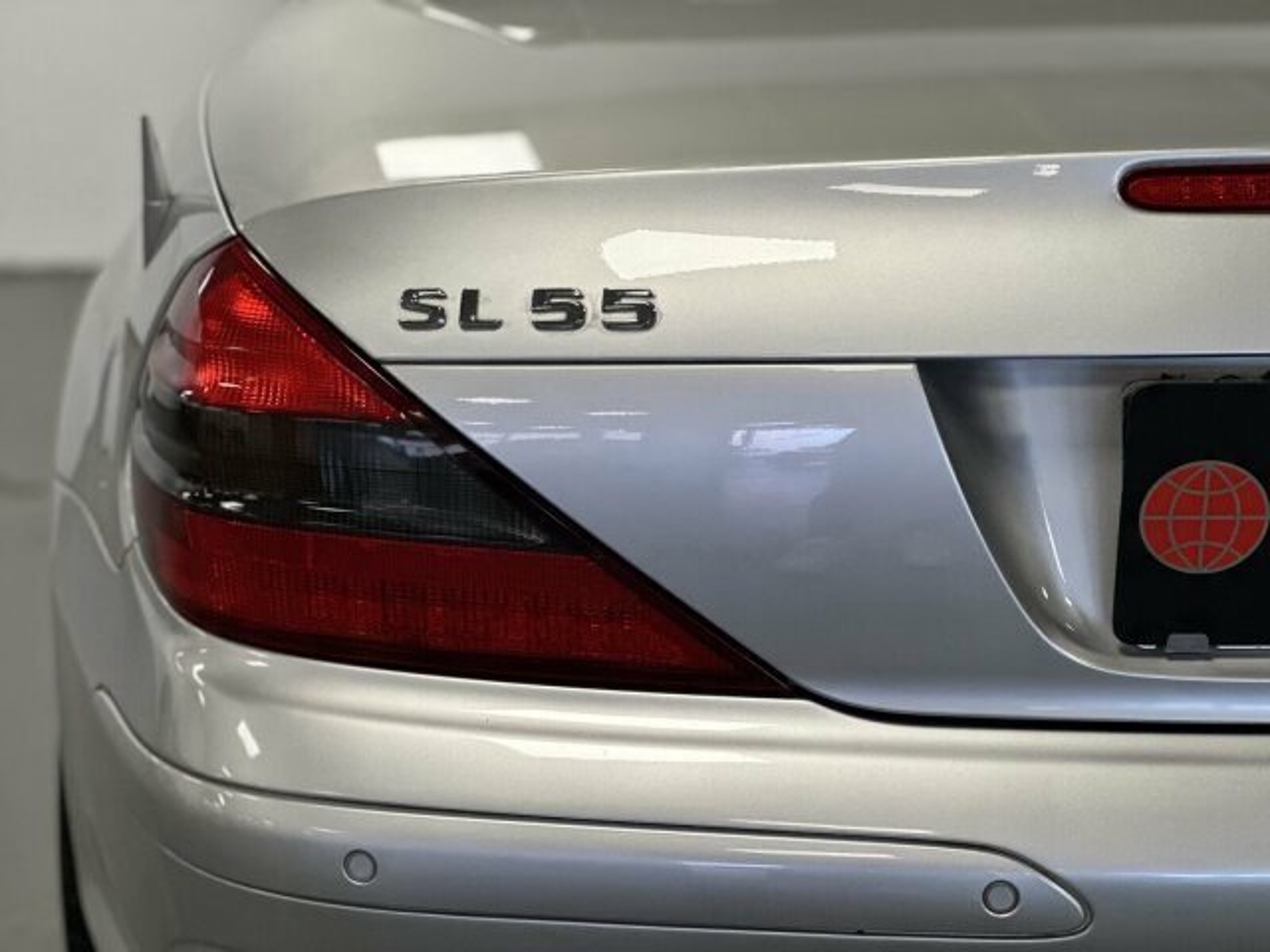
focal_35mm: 77
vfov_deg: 19.1
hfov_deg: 25.3
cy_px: 476
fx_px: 2825
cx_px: 635
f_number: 2.8
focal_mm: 9
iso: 250
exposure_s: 1/118
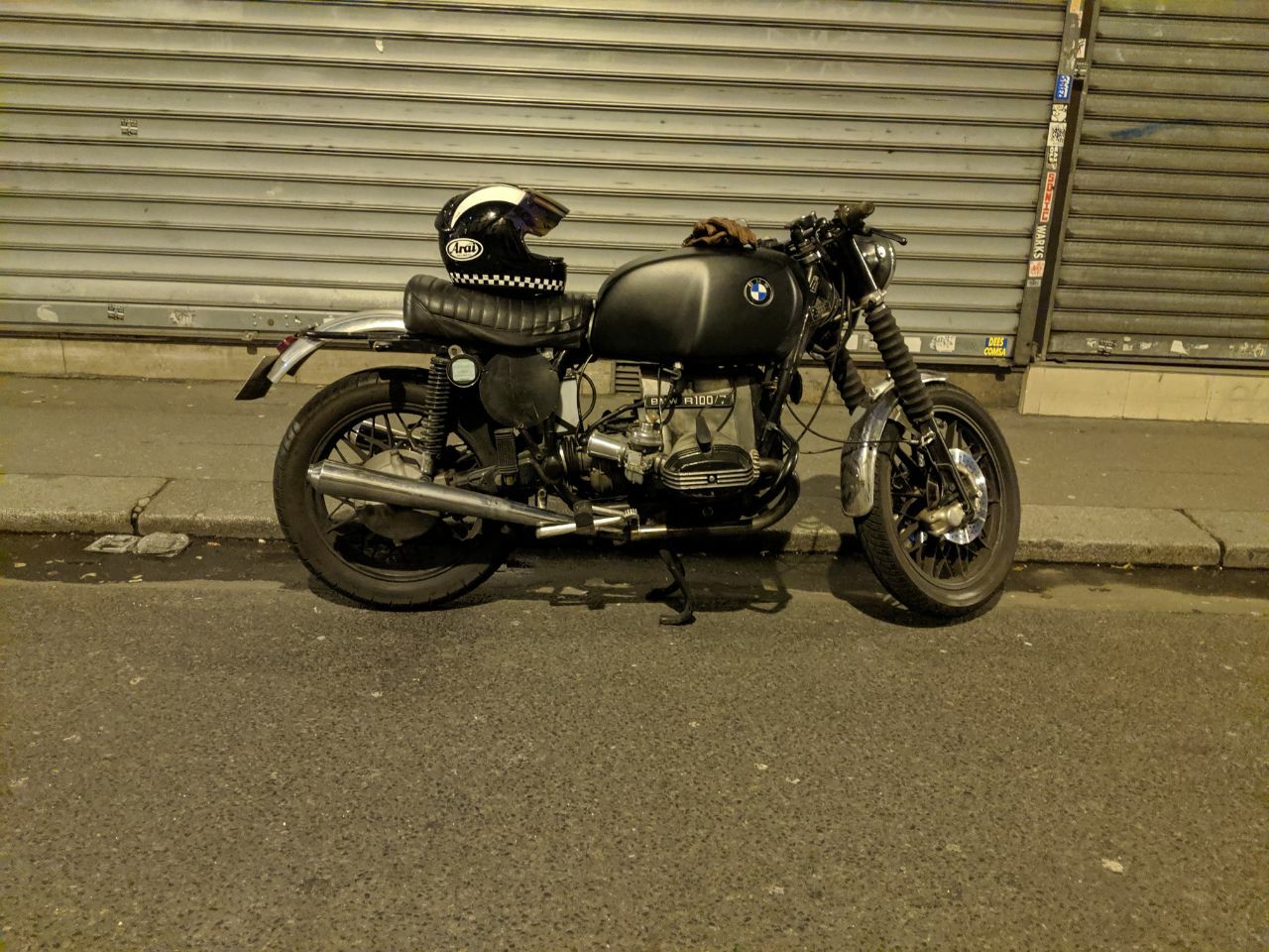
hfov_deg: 65.3
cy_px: 476
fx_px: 990
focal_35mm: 27
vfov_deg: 51.4
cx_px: 634
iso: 1065
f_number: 1.8
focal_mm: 4.44
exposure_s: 1/16.7
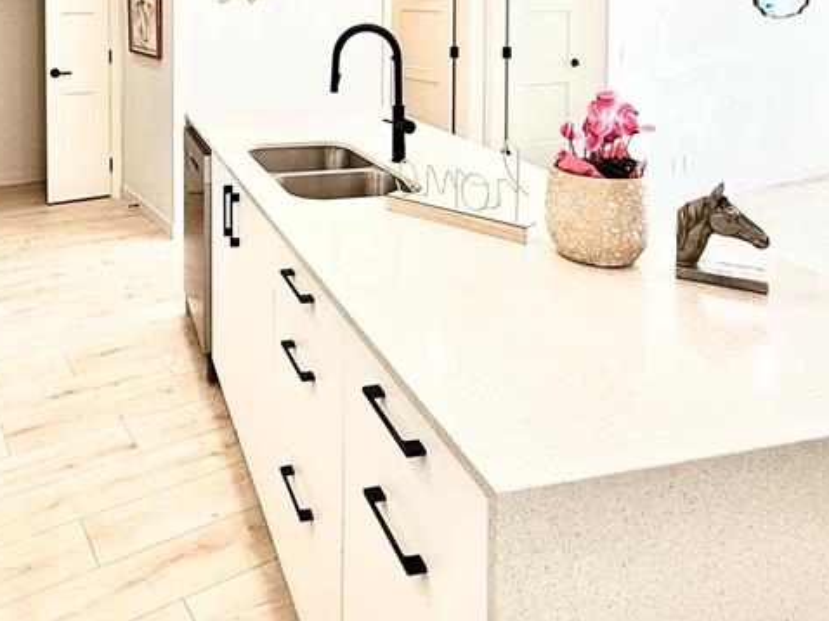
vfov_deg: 41.3
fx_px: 718
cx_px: 253
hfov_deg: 58.1
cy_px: 12
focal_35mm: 30
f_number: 2.2
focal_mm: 2.22
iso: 125
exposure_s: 1/120
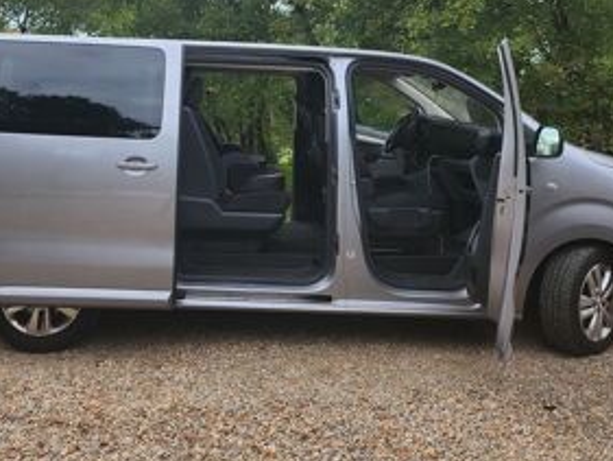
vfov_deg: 33.8
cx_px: 240
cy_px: 72
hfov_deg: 45.5
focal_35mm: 41
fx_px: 726
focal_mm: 5
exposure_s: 1/876
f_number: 1.8
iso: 50
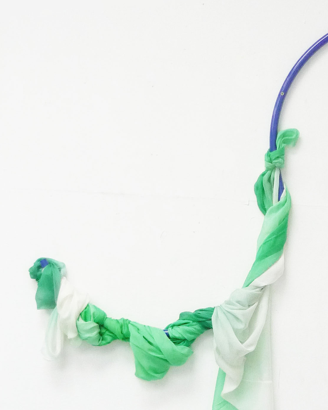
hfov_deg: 19.9
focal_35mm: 76
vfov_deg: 24.8
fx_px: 922
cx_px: 274
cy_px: 309
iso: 400
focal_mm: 5.5
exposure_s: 1/25
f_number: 2.8
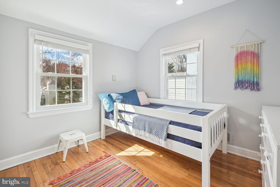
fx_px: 124
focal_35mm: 16
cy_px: 94
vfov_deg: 73.7
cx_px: 140
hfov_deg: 96.7
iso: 400
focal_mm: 16
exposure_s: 1/80
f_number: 8
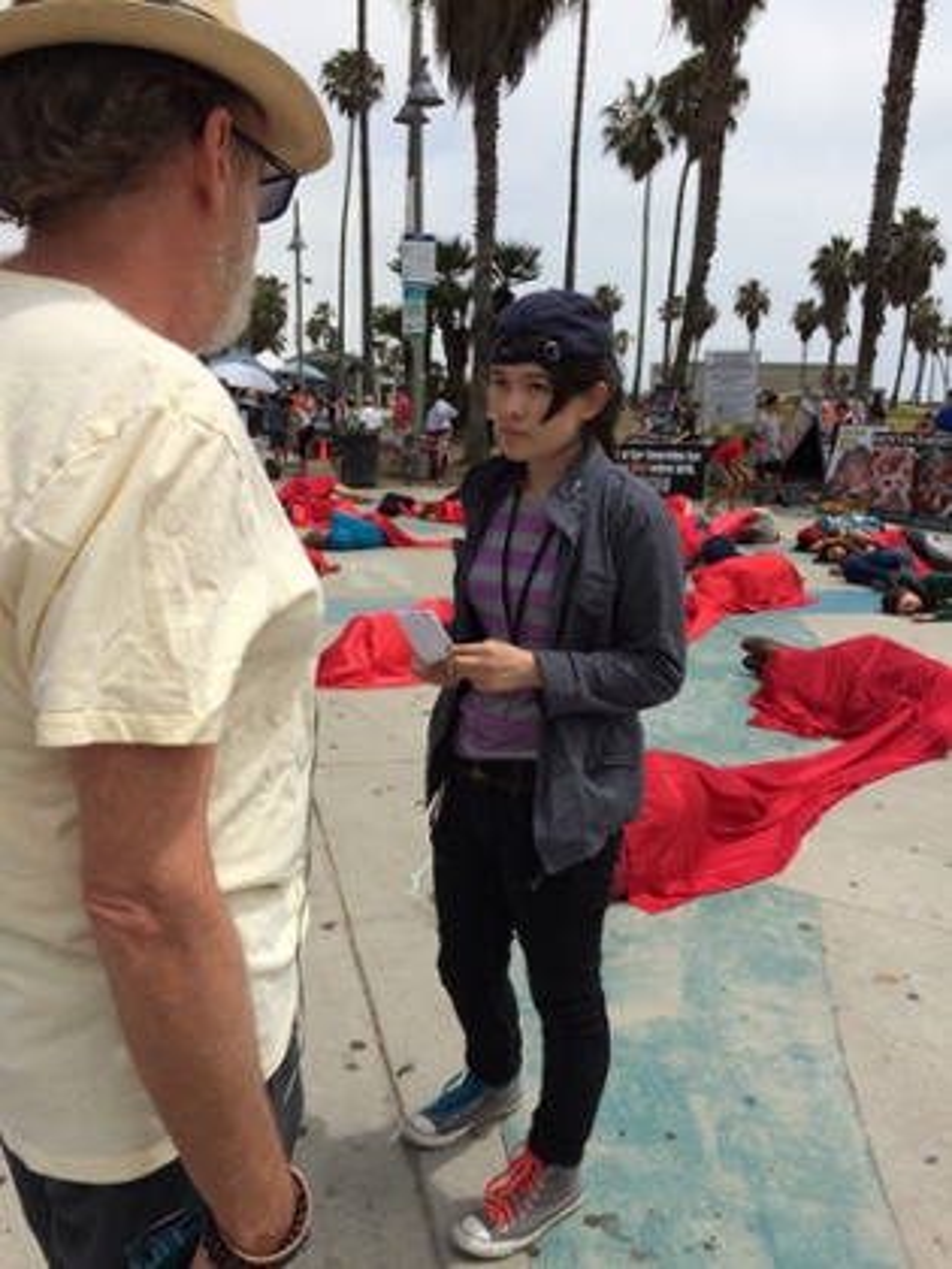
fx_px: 1063
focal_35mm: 29
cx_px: 476
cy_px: 634
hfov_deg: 48.2
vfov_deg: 61.7
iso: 32
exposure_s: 1/3731
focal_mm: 4.15
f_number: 2.2
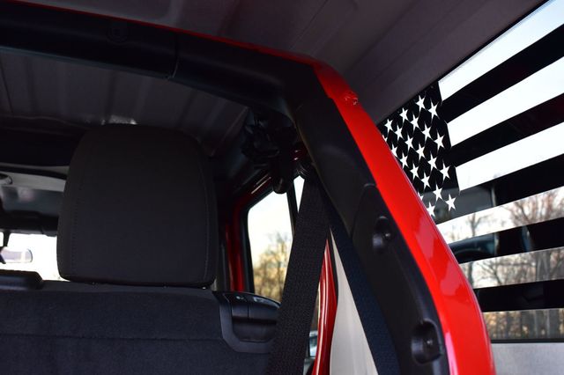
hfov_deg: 47.9
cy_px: 188
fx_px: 634
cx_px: 282
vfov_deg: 33.0
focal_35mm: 40
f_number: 6.3
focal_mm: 27
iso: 720
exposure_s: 1/15
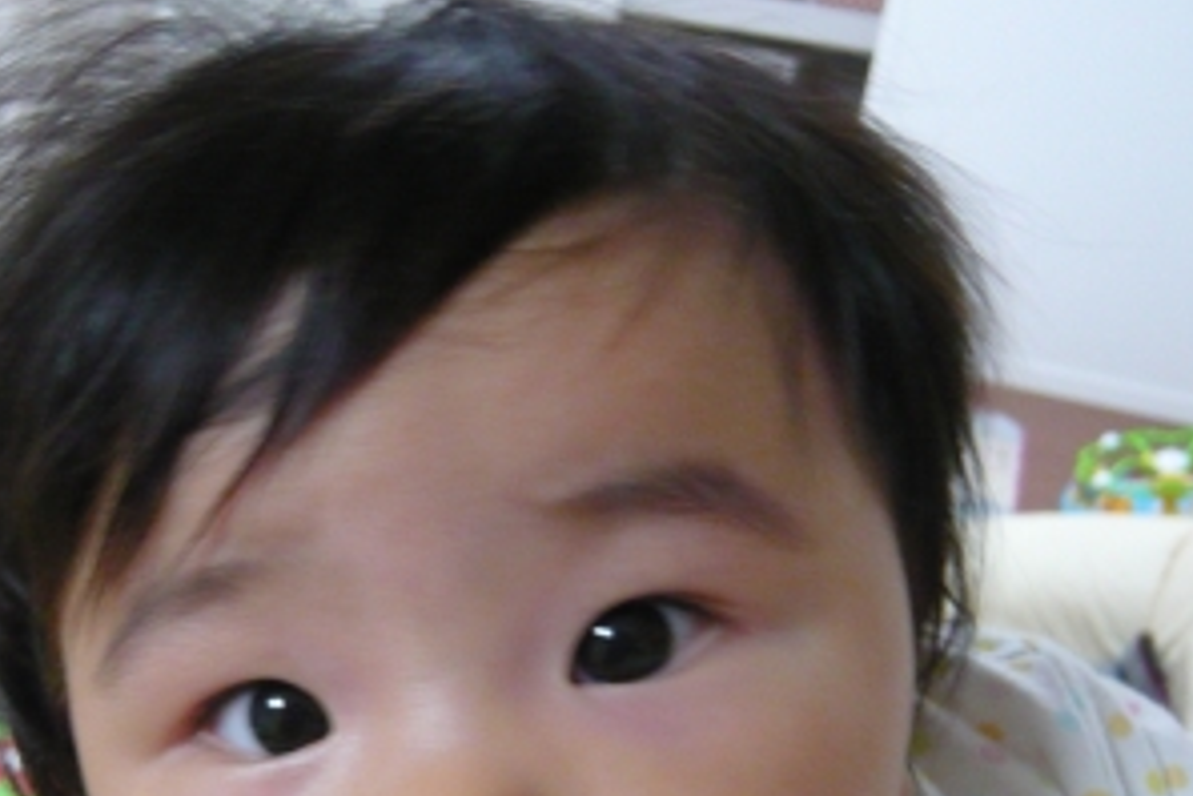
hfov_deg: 41.4
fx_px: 1557
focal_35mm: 47
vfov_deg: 27.9
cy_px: 675
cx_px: 402
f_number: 2.8
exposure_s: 1/25
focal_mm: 4.6
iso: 400
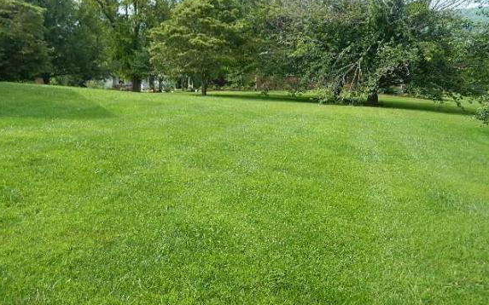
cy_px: 177
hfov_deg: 45.3
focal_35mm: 44
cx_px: 244
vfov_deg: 29.2
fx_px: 586
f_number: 3.5
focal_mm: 7.3
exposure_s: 1/320
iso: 80
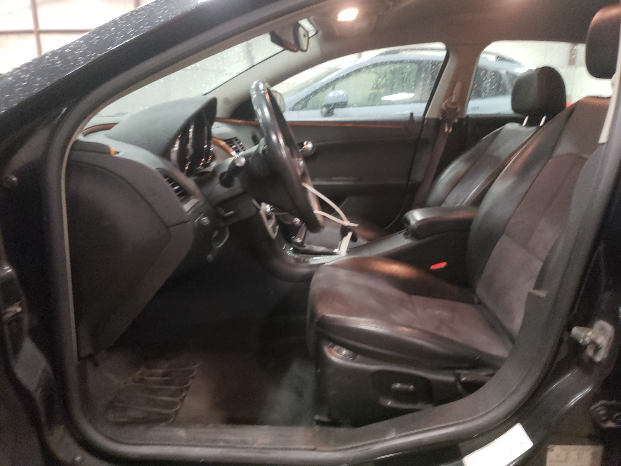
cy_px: 233
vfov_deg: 53.1
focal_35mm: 26
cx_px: 310
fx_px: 466
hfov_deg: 67.3
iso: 517
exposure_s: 1/24
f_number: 1.5
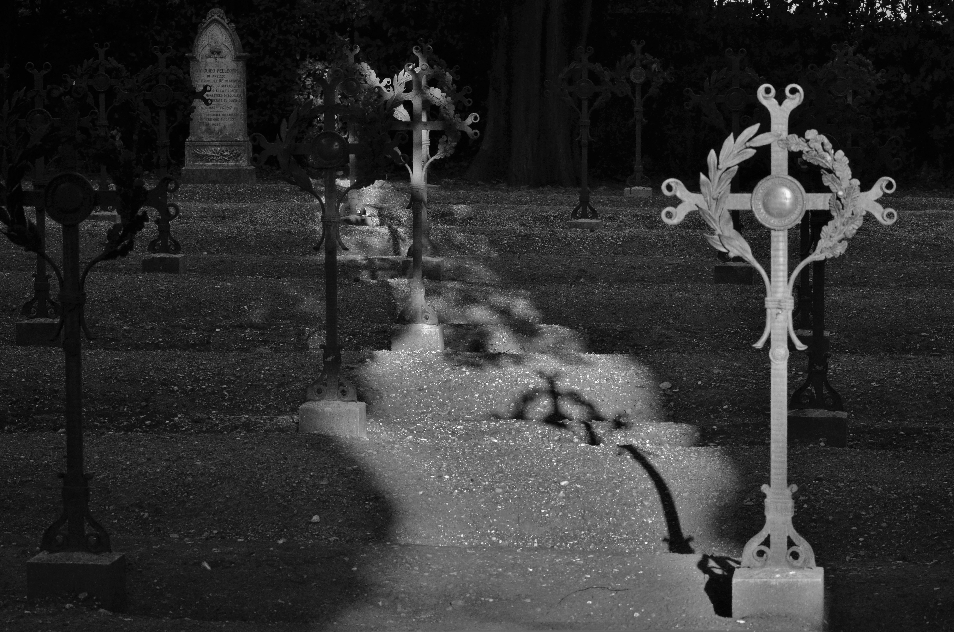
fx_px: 2777
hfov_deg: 19.5
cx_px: 477
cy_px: 316
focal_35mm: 105
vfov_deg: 13.0
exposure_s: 1/1000
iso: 1250
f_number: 8
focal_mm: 70
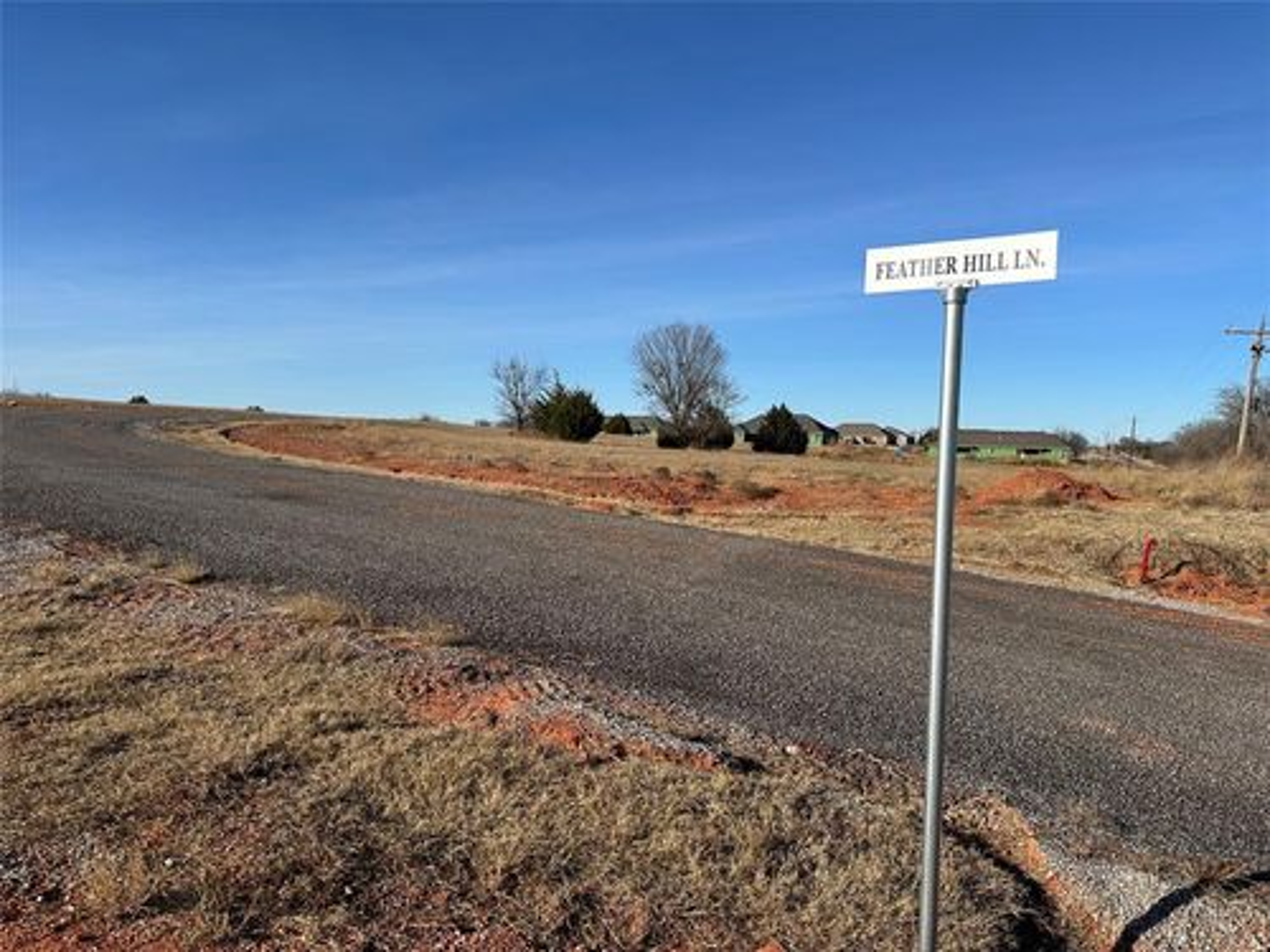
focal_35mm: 24
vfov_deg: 56.8
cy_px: 476
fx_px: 881
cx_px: 635
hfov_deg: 71.6
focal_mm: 6.86
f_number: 1.78
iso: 80
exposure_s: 1/5848
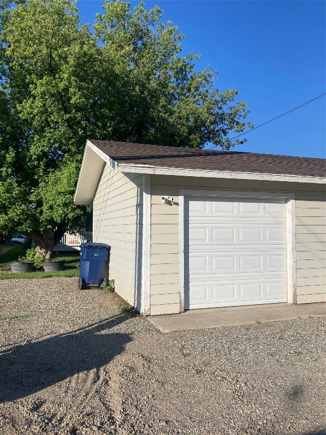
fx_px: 352
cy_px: 218
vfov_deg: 63.4
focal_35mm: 28
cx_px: 163
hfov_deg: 49.7
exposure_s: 1/2825
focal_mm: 3.99
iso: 20
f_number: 1.8
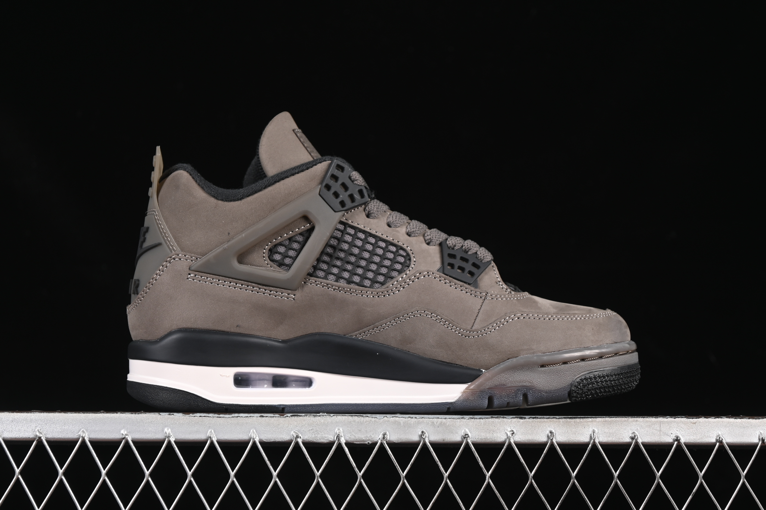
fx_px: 1596
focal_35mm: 75
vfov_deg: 18.2
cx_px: 383
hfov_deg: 27.0
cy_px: 255
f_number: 6.3
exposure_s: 1/60
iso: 160
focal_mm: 50
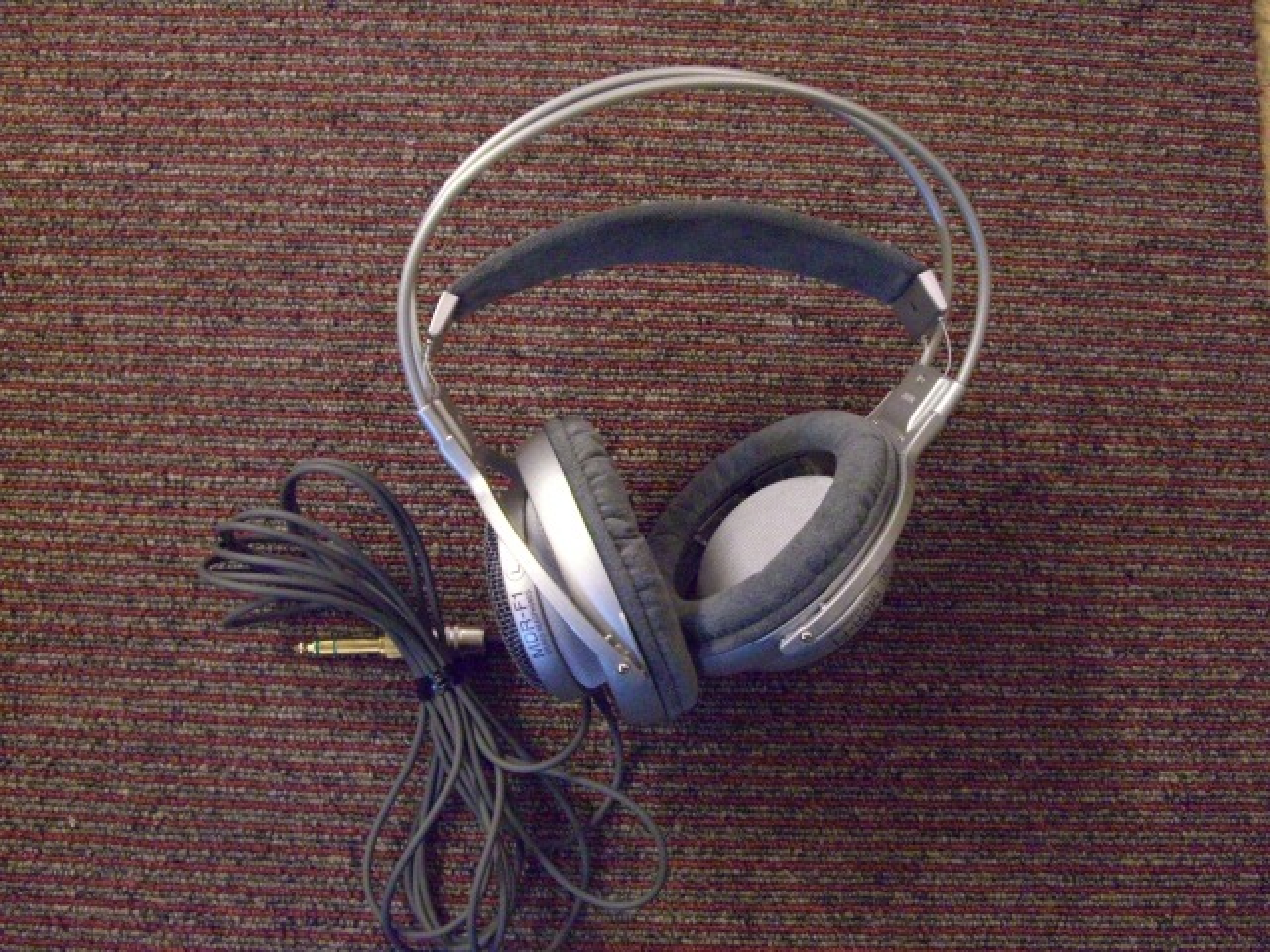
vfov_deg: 37.7
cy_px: 476
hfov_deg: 49.0
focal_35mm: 38
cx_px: 635
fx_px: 1394
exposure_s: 1/30
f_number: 2.8
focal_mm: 7.9
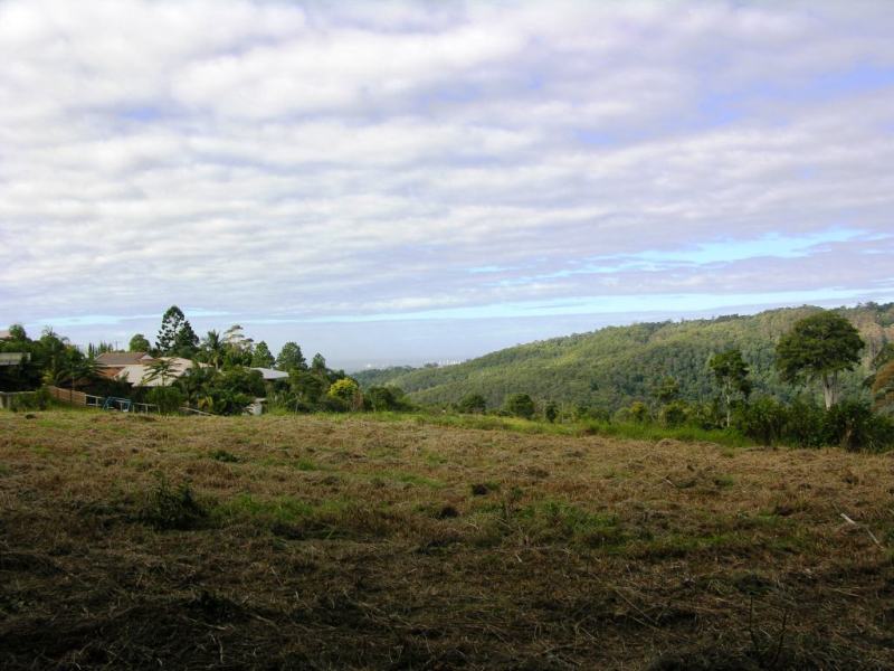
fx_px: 904
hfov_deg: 52.6
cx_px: 447
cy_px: 336
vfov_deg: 40.7
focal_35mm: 35
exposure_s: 1/240
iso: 50
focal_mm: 8.9
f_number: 5.6
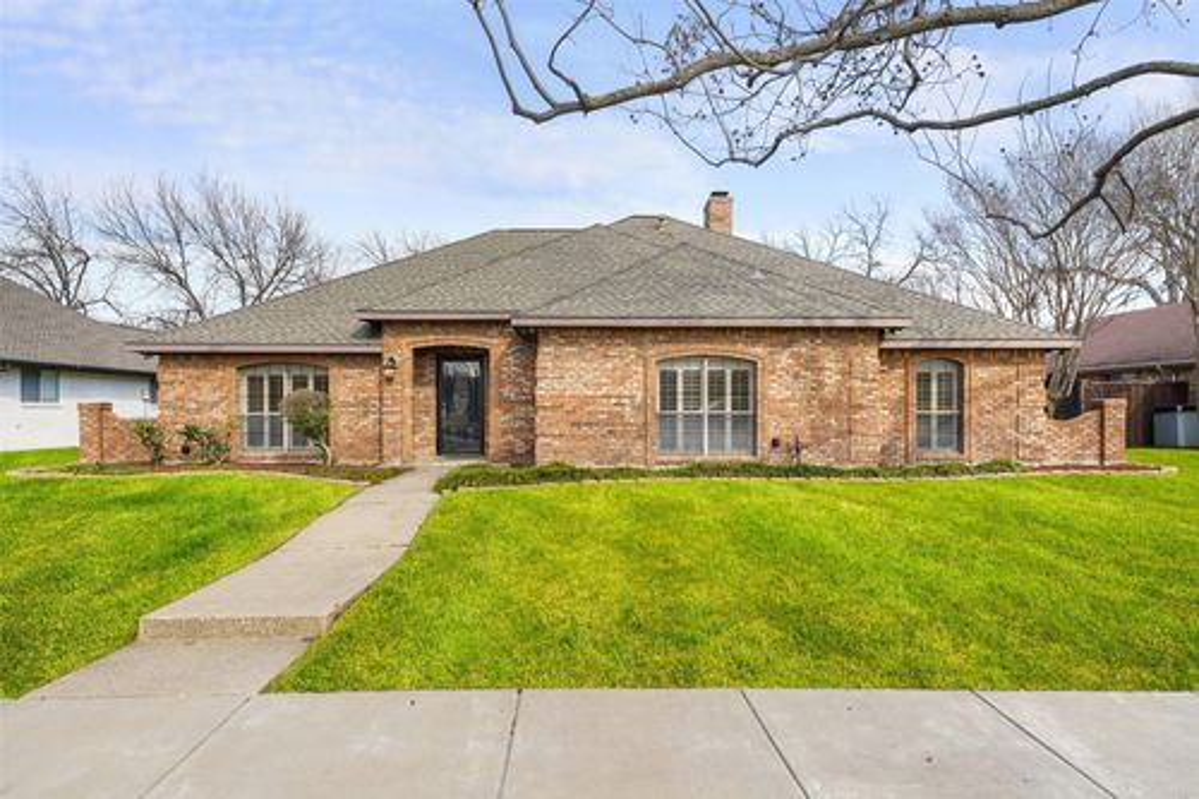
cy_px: 400
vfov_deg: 53.1
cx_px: 600
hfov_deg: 73.8
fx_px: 799
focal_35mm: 24
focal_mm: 24
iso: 400
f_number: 9
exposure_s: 1/125
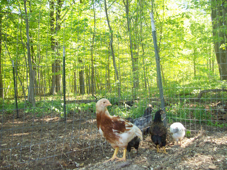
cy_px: 85
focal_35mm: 36
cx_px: 114
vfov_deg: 39.6
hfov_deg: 51.4
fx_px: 236
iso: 80
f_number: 2.7
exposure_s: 1/92.7
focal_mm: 6
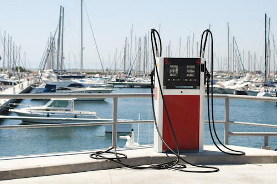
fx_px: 576
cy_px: 92
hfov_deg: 27.0
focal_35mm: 75
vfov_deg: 18.1
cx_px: 138
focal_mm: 50
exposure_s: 1/1250
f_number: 4
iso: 100
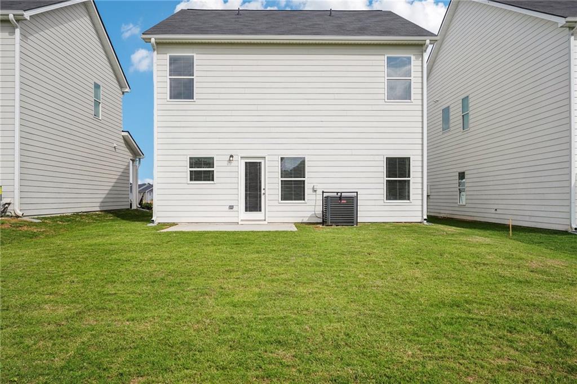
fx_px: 472
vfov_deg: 44.2
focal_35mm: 30
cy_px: 192
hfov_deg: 62.8
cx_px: 288
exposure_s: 1/800
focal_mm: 29.5
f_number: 8
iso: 400
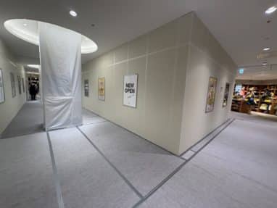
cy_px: 104
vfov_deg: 85.7
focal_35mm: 14
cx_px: 138
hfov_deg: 102.0
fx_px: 112
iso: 100
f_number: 2.2
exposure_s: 1/120
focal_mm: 2.22
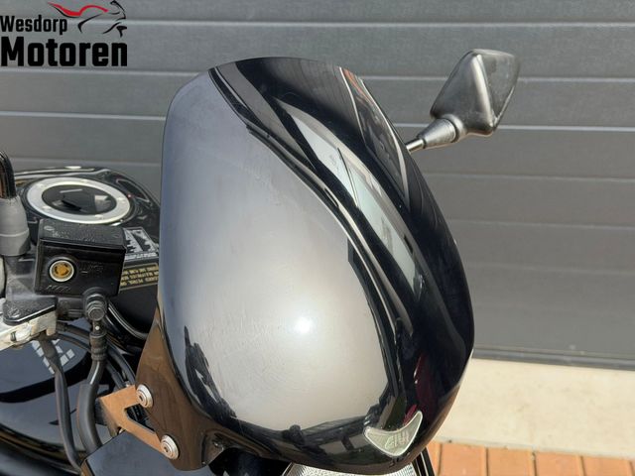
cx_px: 318
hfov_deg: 39.7
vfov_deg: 30.3
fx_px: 881
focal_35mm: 48
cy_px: 238
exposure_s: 1/1575
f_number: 1.78
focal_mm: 6.76
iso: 100
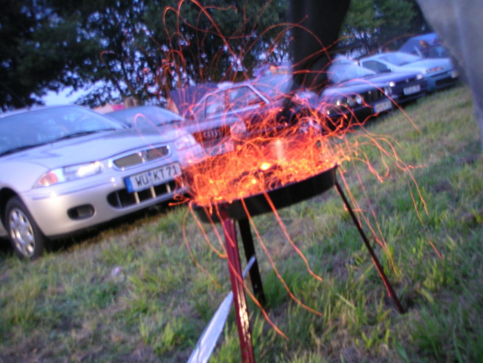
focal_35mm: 38
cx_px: 242
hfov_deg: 49.0
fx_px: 530
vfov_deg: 37.7
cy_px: 182
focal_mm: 6
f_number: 2.8
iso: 100
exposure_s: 2
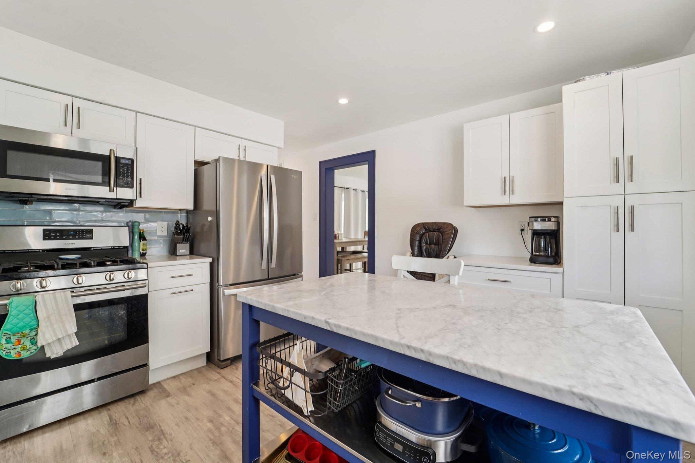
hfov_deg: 104.3
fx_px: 270
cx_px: 348
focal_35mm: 14
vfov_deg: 81.2
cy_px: 232
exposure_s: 1/50
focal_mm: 14
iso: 400
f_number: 8
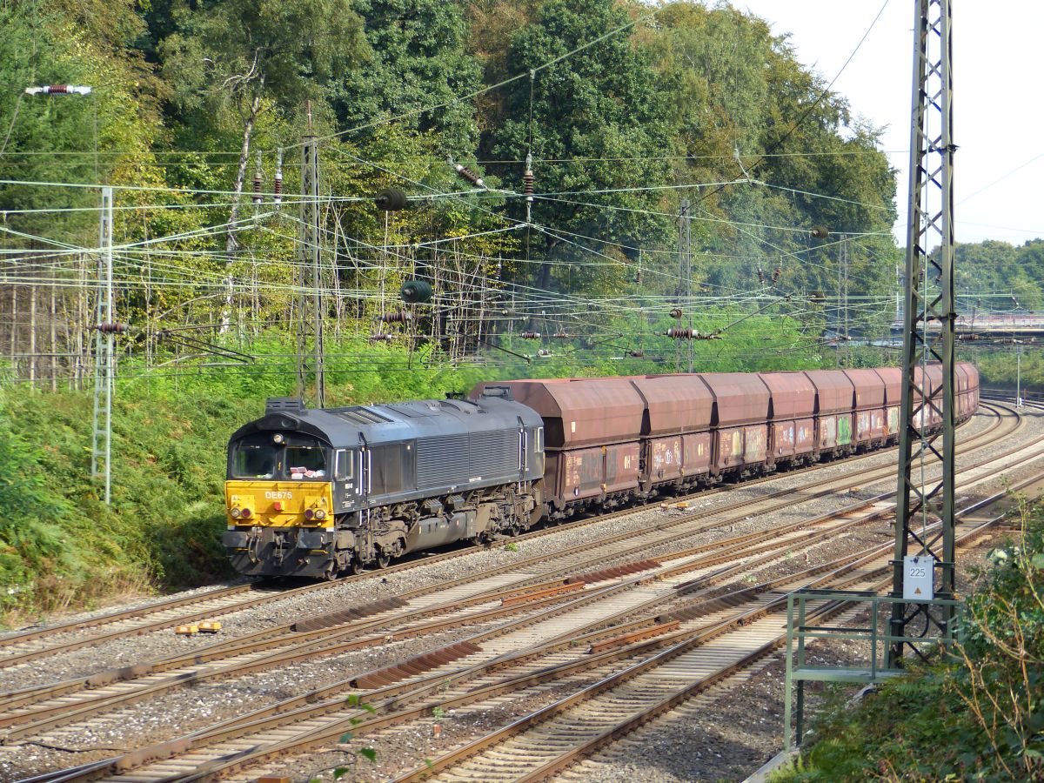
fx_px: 3227
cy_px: 392
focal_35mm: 107
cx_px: 522
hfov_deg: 18.4
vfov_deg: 13.8
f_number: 2.8
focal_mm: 19.2
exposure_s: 1/640
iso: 100
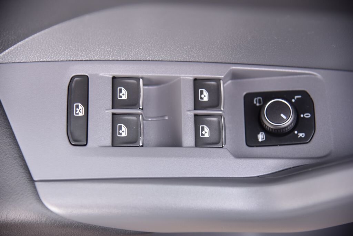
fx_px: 903
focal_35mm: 92
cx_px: 176
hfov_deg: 22.1
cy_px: 118
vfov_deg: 14.9
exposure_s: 1/50
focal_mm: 92
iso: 500
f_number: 4
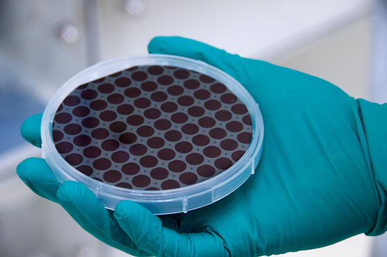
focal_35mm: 112
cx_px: 194
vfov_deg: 12.1
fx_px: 1208
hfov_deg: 18.2
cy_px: 128
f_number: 5
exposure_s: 1/60
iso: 400
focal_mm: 75
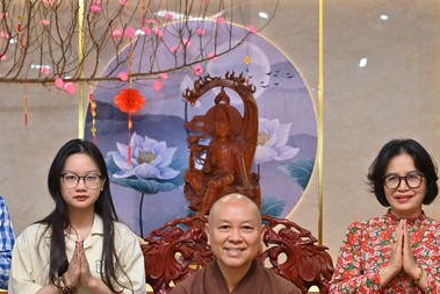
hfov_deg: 22.9
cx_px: 225
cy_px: 222
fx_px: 1088
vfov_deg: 15.3
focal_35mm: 89
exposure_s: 1/80
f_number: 5
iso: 1000
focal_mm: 52
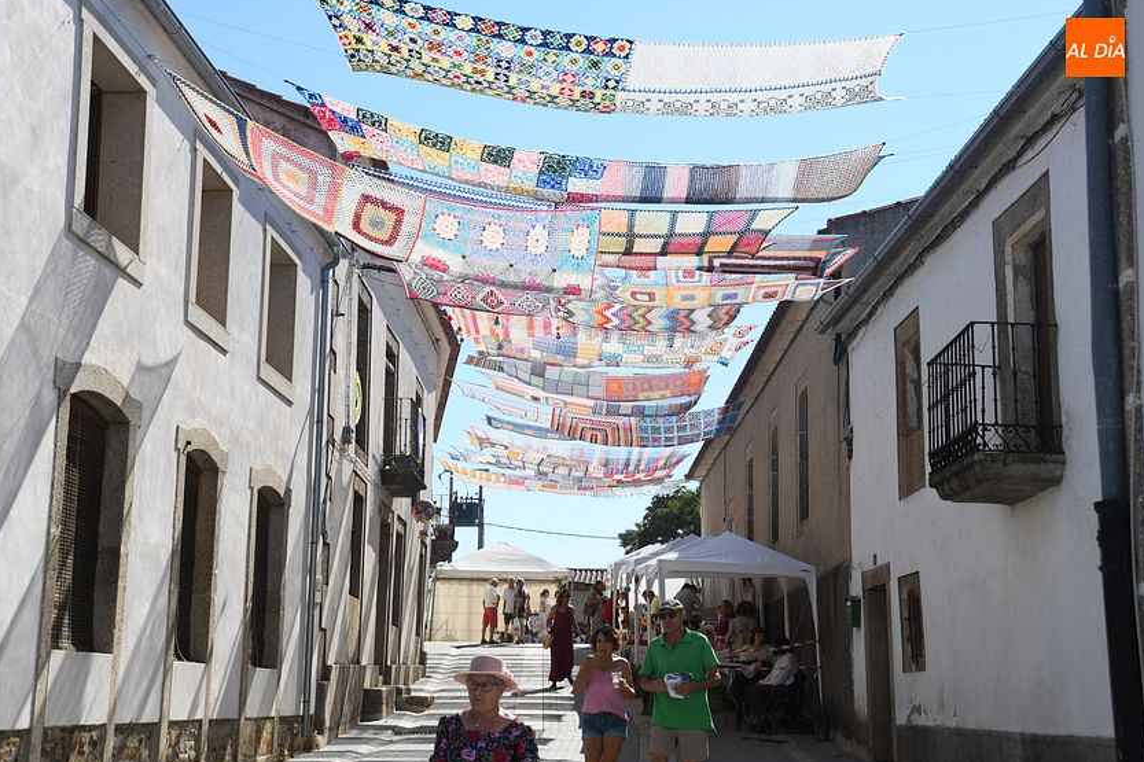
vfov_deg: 27.5
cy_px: 380
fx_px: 1557
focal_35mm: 49
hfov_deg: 40.4
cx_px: 570
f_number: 9
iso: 64
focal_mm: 48
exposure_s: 1/125
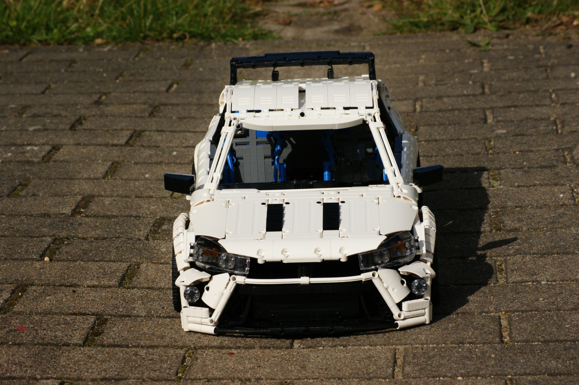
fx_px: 1808
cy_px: 192
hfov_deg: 18.2
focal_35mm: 112
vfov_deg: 12.2
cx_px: 290
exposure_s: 1/1600
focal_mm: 75
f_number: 11
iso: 400
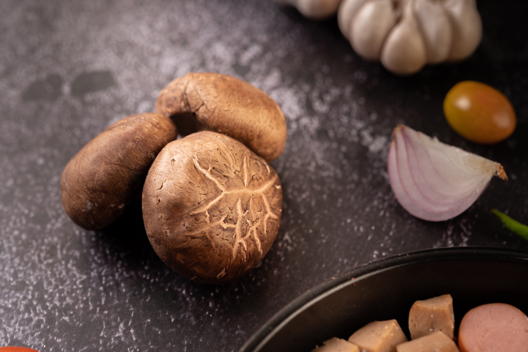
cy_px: 176
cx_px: 264
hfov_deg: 33.4
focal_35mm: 60
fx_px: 879
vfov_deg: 22.6
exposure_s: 1/125
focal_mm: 60
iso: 100
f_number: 6.3
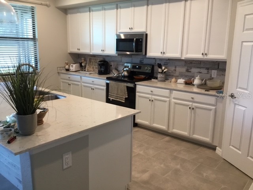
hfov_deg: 58.4
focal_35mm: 31
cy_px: 95
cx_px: 126
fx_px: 227
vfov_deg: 45.4
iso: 80
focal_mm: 3.3
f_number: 2.4
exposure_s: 1/30
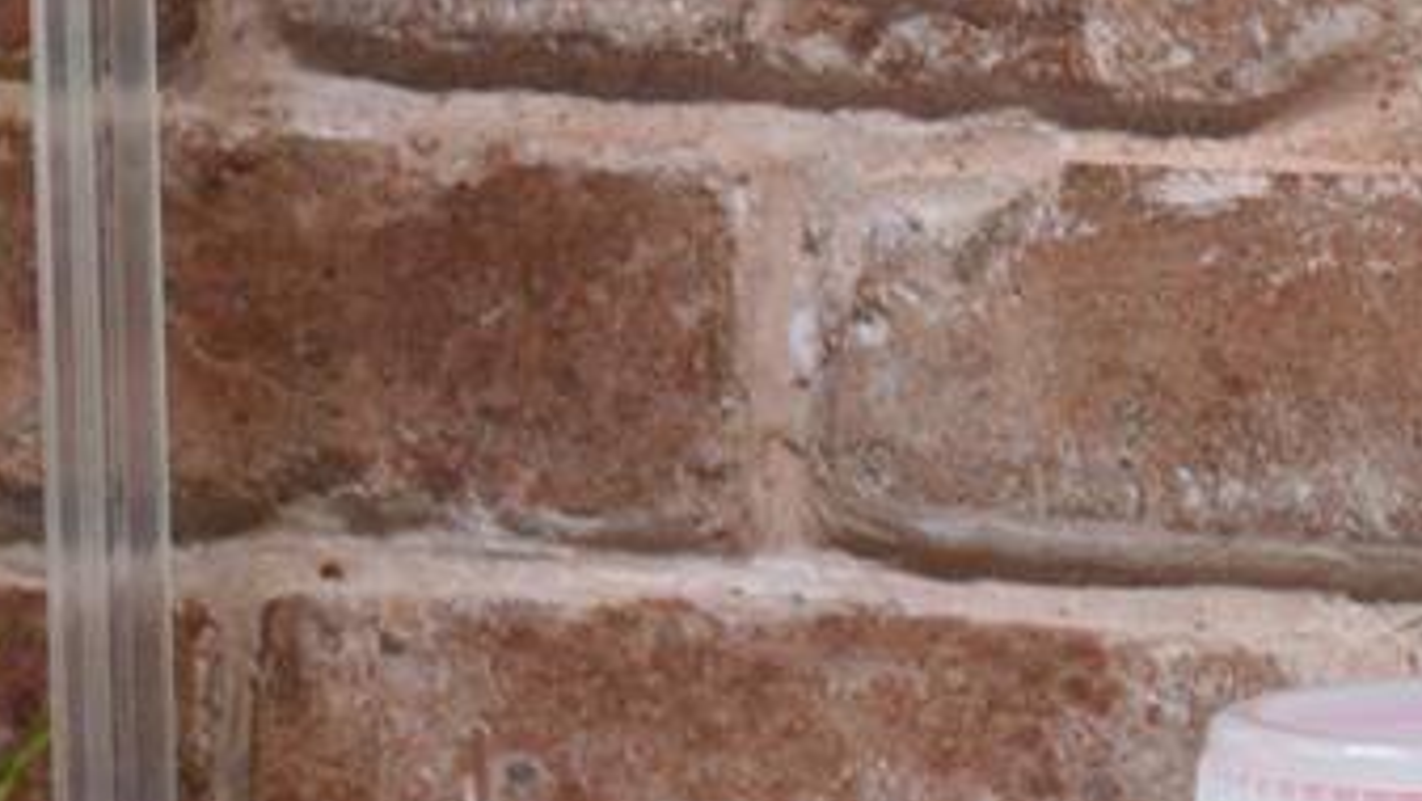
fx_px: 12940
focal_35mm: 343
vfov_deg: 3.5
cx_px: 384
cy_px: 1088
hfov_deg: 6.3
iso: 800
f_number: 5.3
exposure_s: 1/50
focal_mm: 46
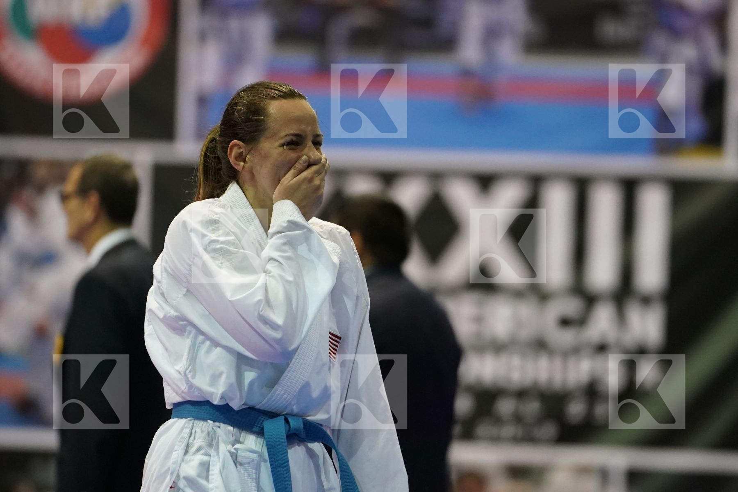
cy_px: 246
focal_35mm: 300
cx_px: 369
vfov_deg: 4.6
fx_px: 6150
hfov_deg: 6.9
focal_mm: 200
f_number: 2.8
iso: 4000
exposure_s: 1/250
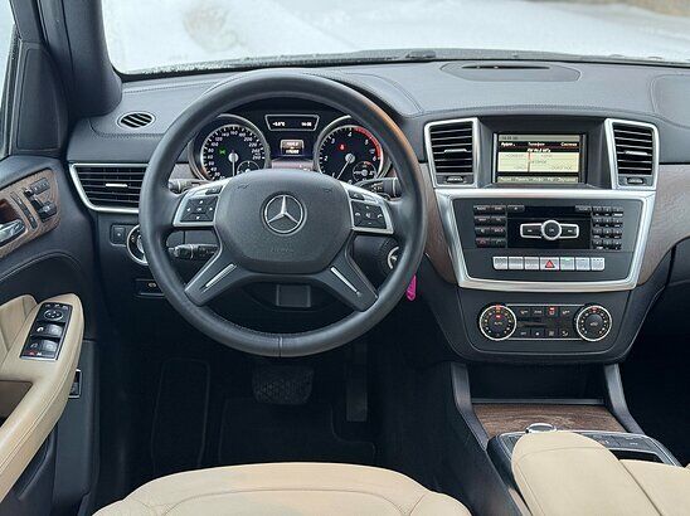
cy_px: 258
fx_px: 956
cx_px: 345
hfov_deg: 39.7
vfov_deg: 30.2
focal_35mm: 48
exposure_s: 1/45
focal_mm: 6.76
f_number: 1.78
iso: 160
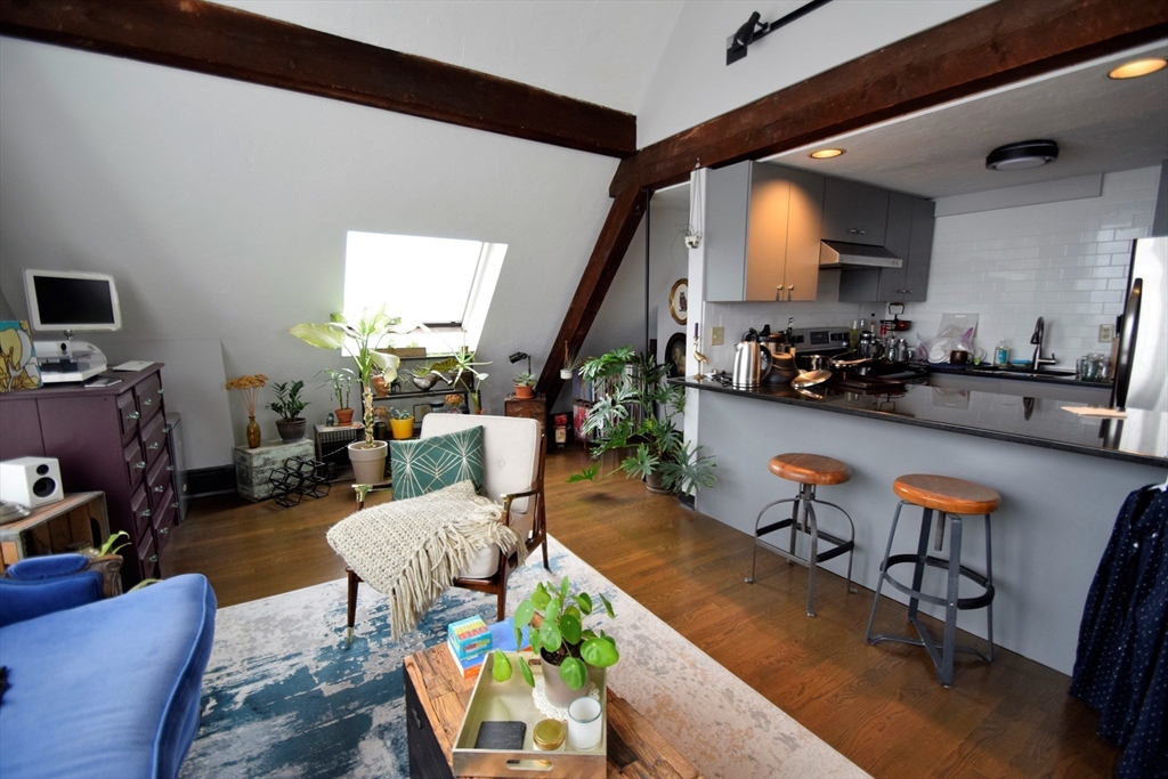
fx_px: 487
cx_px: 584
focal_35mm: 15
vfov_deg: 77.3
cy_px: 390
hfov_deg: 100.4
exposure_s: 1/60
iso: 800
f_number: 3.5
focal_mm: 10
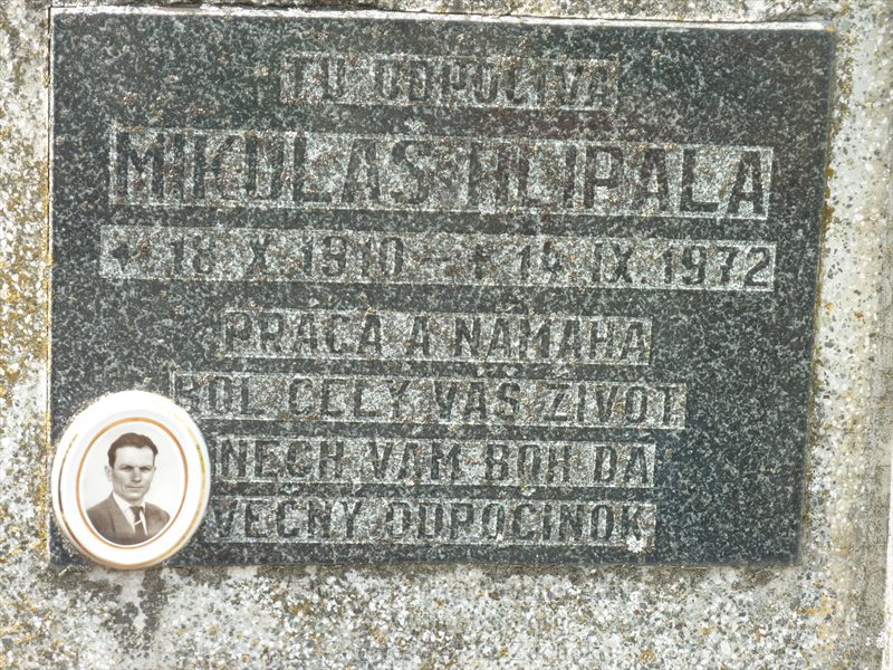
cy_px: 335
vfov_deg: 10.1
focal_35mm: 147
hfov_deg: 13.4
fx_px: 3792
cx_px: 446
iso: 80
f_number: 4.5
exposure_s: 1/125
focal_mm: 24.1
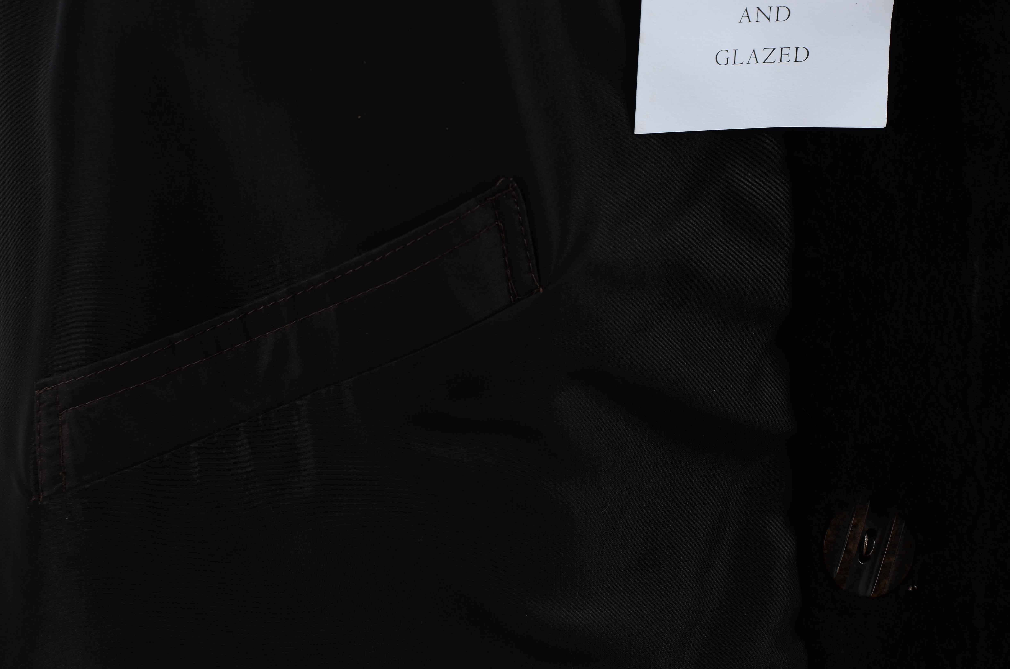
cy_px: 334
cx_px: 505
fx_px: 4410
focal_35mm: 158
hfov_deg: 13.1
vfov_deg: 8.7
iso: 160
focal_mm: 105
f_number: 8
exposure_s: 1/80
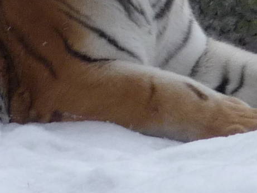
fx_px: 12172
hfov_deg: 1.2
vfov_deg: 0.9
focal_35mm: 1639
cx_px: -36
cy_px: -83
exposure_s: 1/125
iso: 160
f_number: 4.9
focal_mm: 47
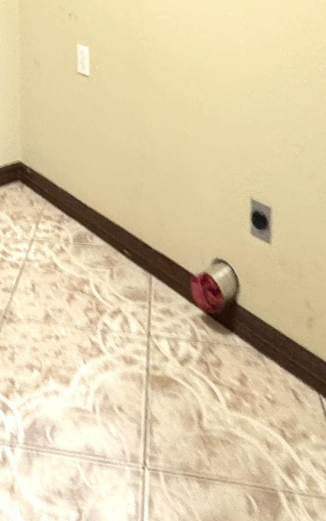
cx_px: 26
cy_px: -24
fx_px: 654
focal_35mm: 46
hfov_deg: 26.9
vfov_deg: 37.8
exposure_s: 1/60
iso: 320
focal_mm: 2.22
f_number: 2.2
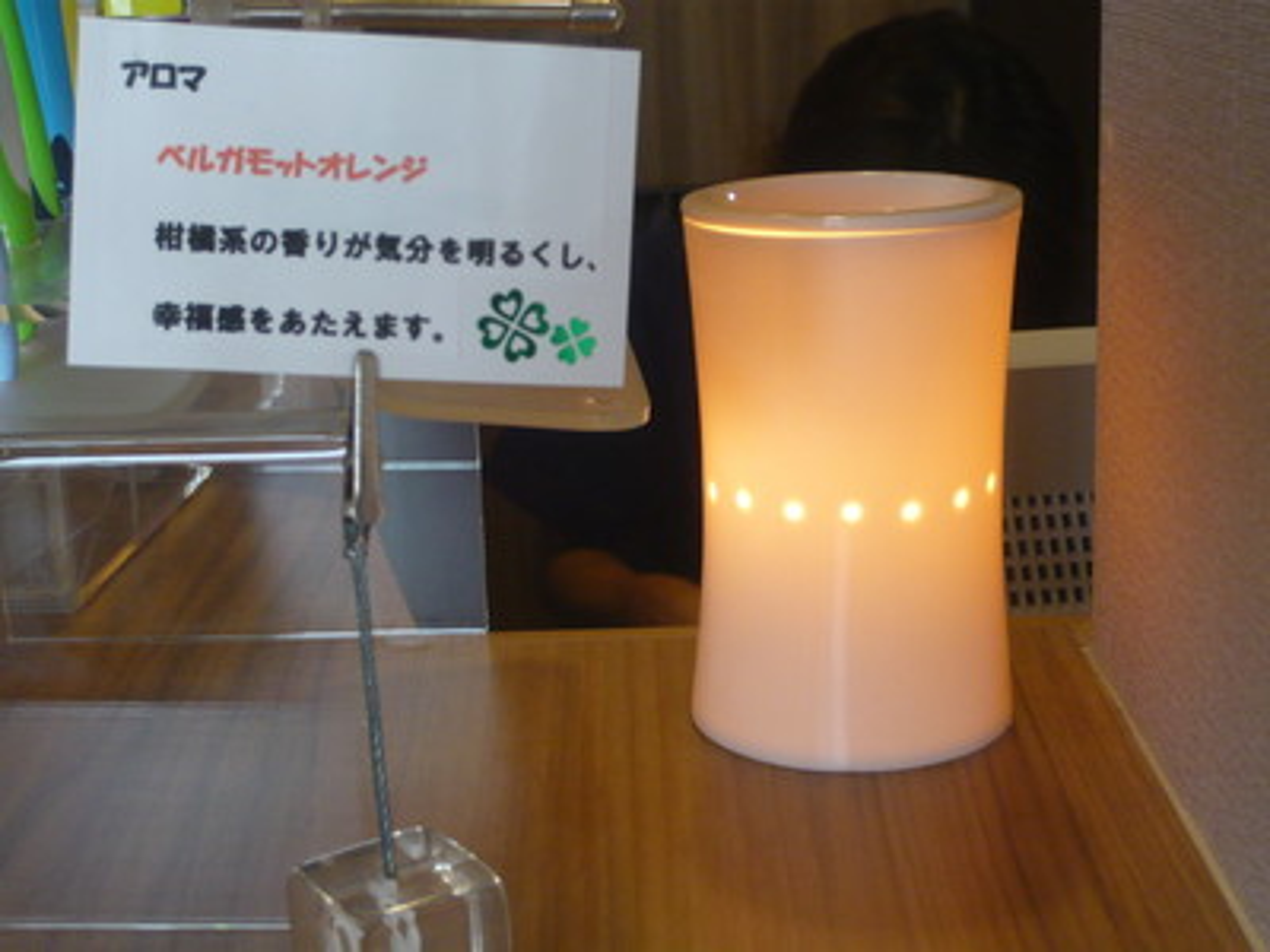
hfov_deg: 30.7
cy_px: 476
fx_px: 2311
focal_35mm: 63
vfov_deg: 23.3
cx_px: 635
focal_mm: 10.3
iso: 200
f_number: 4.3
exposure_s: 1/40
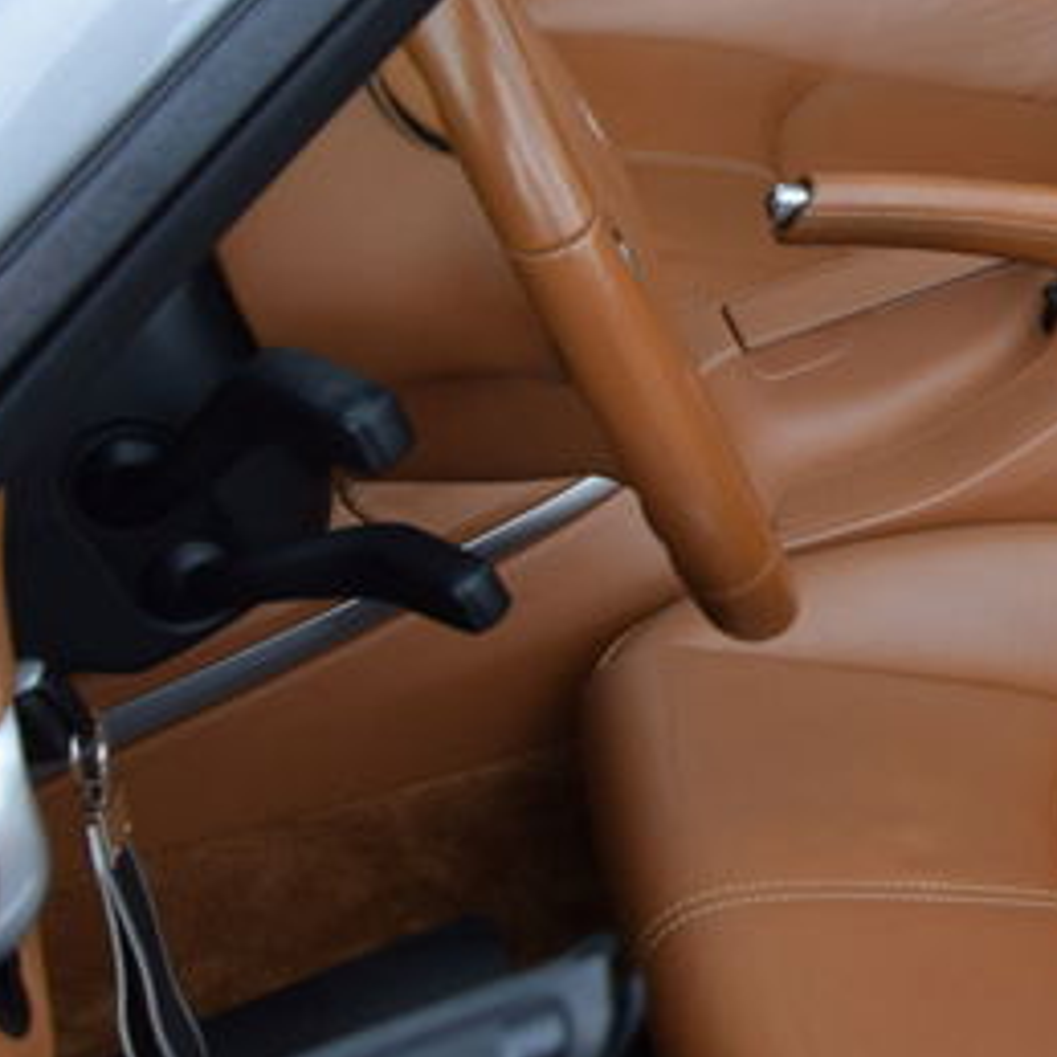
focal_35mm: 106
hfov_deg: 14.5
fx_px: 3651
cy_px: 139
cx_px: 1898
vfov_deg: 16.3
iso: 400
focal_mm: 21
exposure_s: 1/160
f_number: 6.3
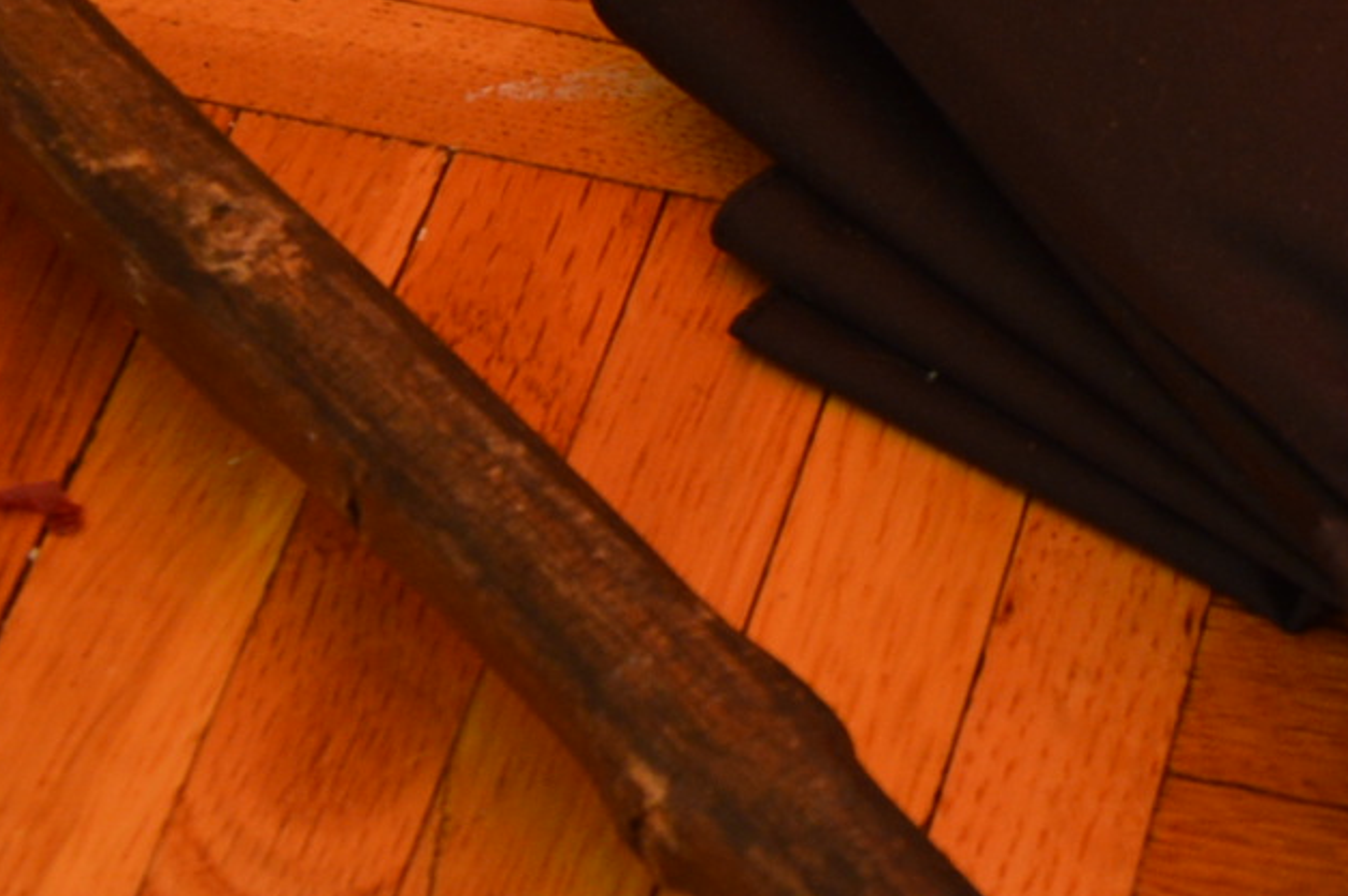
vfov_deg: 8.3
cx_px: 1862
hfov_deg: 12.0
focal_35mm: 165
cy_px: 52
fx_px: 6188
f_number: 5
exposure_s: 1/160
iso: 200
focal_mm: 23
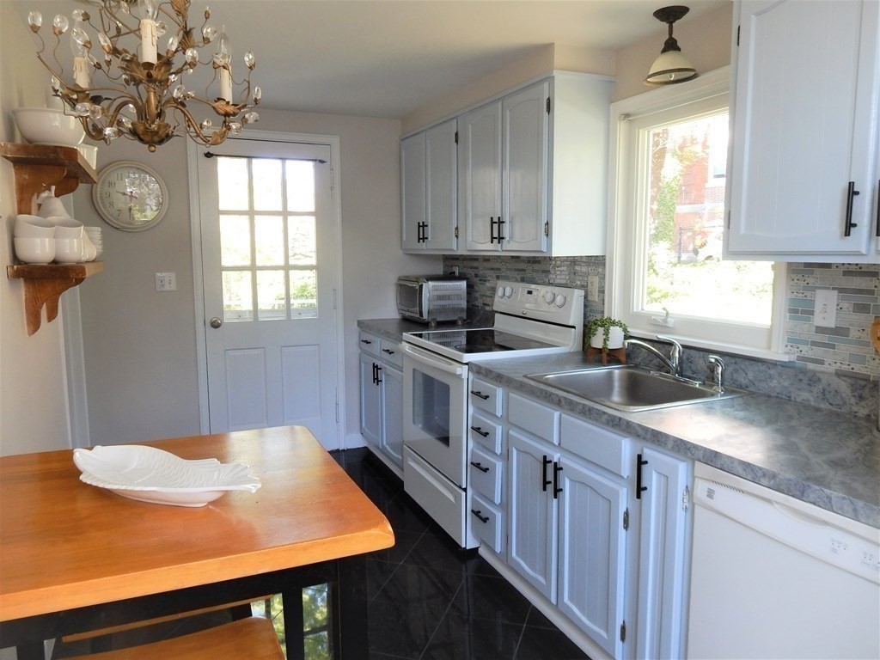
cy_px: 330
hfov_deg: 69.4
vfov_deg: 54.9
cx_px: 440
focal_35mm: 25
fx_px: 636
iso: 125
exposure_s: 1/40
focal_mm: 4.5
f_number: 3.7
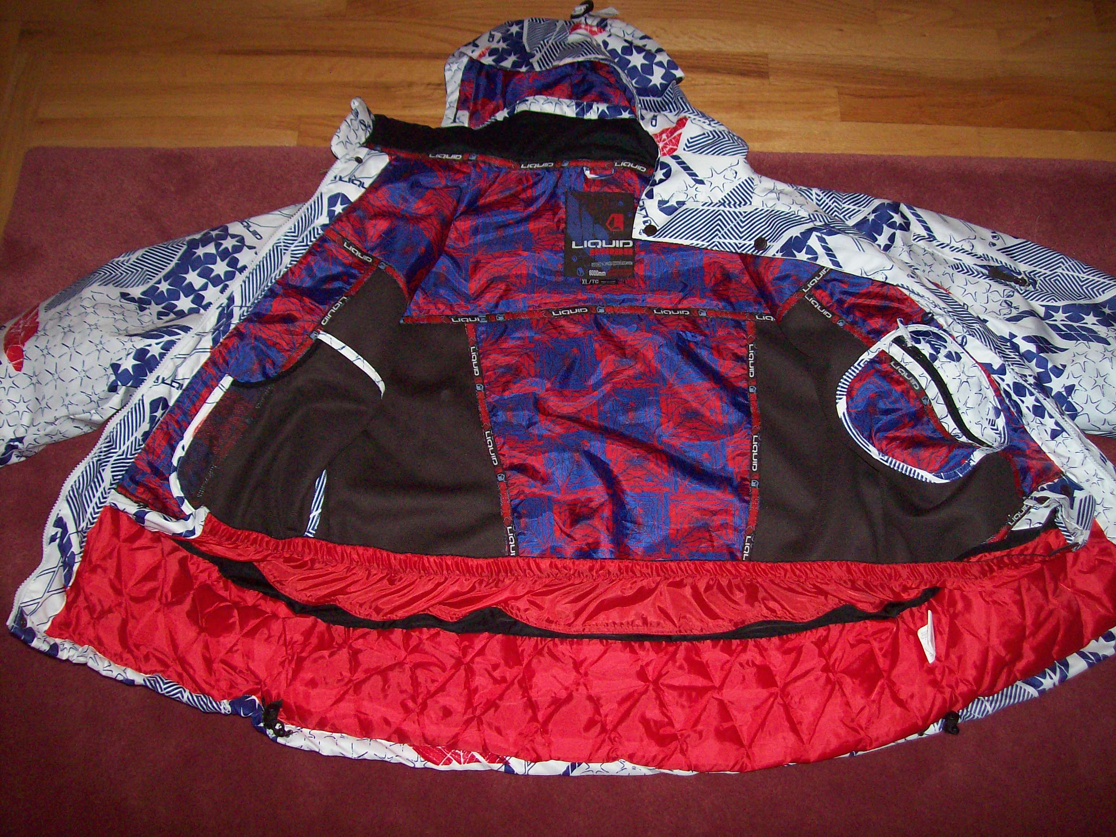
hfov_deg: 51.4
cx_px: 558
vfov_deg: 39.6
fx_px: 1160
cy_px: 418
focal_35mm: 36
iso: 140
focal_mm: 6
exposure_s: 1/64
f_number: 2.7
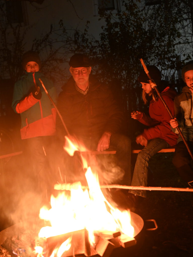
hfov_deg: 30.2
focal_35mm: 48
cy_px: 125
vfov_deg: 39.7
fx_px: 357
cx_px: 97
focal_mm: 44
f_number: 4
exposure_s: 1/50
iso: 4000
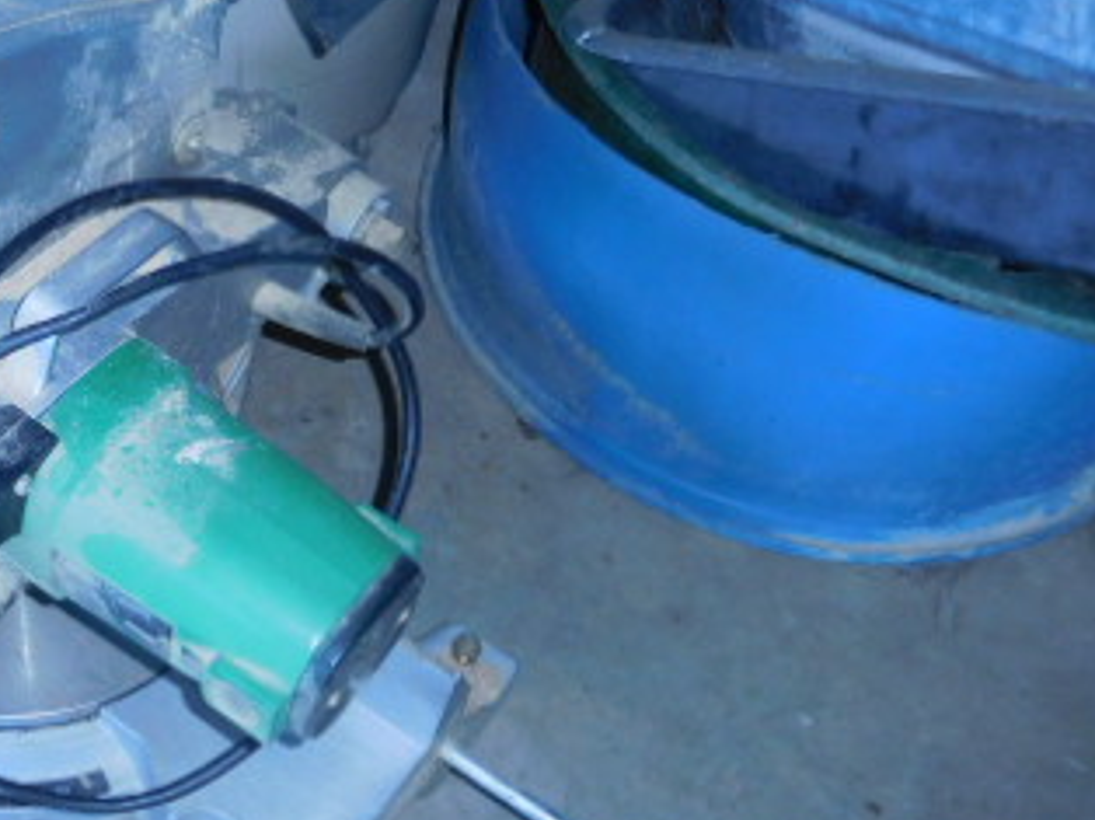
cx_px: 66
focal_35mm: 51
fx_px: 1612
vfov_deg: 28.5
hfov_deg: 34.9
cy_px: 422
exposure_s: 1/30
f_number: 3.4
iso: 200
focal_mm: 4.5
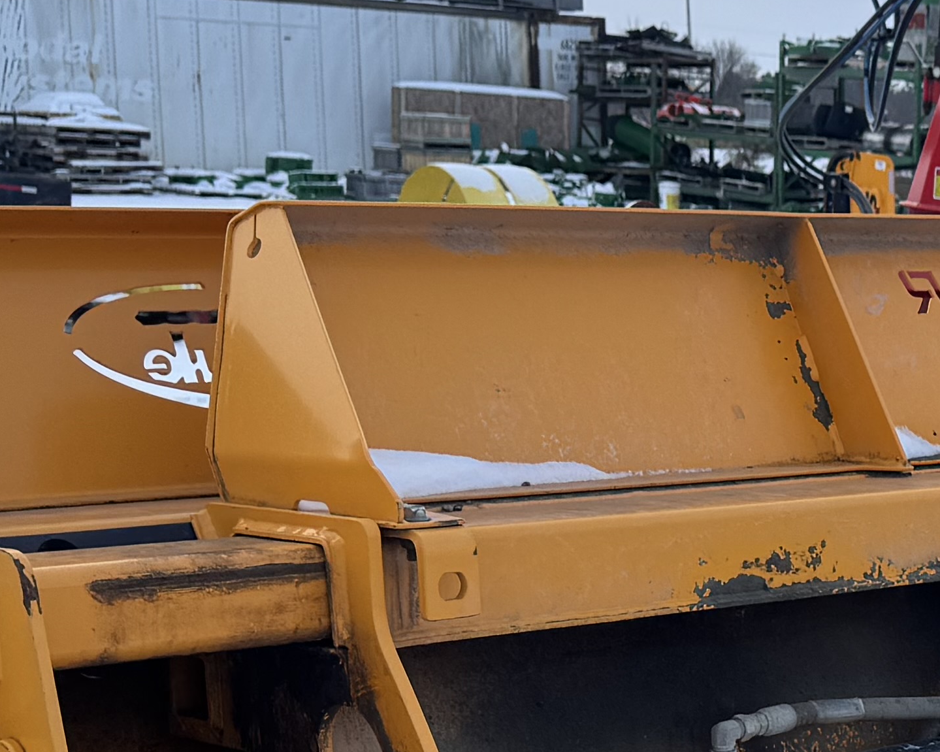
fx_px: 2587
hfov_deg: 19.3
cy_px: 774
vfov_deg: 16.2
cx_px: 1146
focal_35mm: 93
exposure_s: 1/593
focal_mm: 6.76
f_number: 1.78
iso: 80
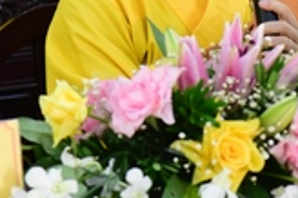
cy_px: -20
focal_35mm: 476
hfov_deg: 4.3
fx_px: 3936
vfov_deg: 2.9
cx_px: 171
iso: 3200
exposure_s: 1/125
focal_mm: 120
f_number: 5
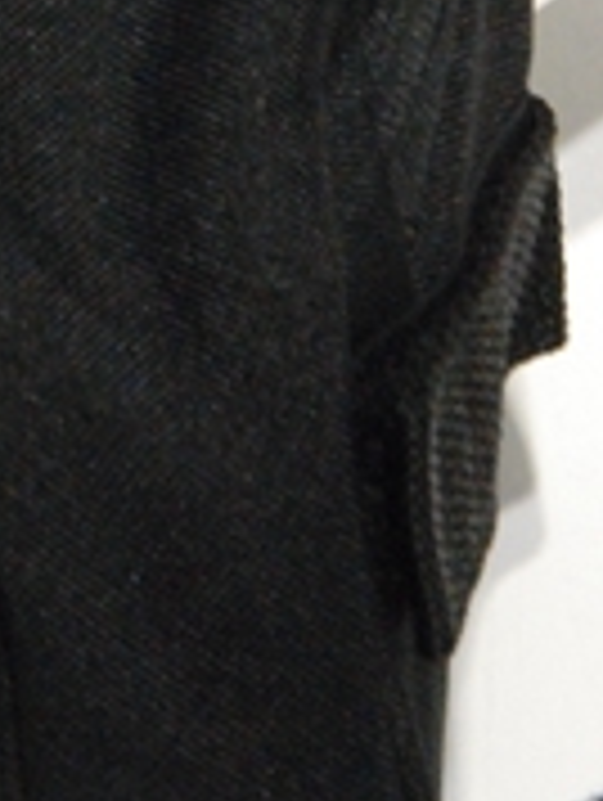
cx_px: 148
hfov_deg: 2.9
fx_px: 11980
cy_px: -14
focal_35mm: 517
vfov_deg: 3.8
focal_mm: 85
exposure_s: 1/25
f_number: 13
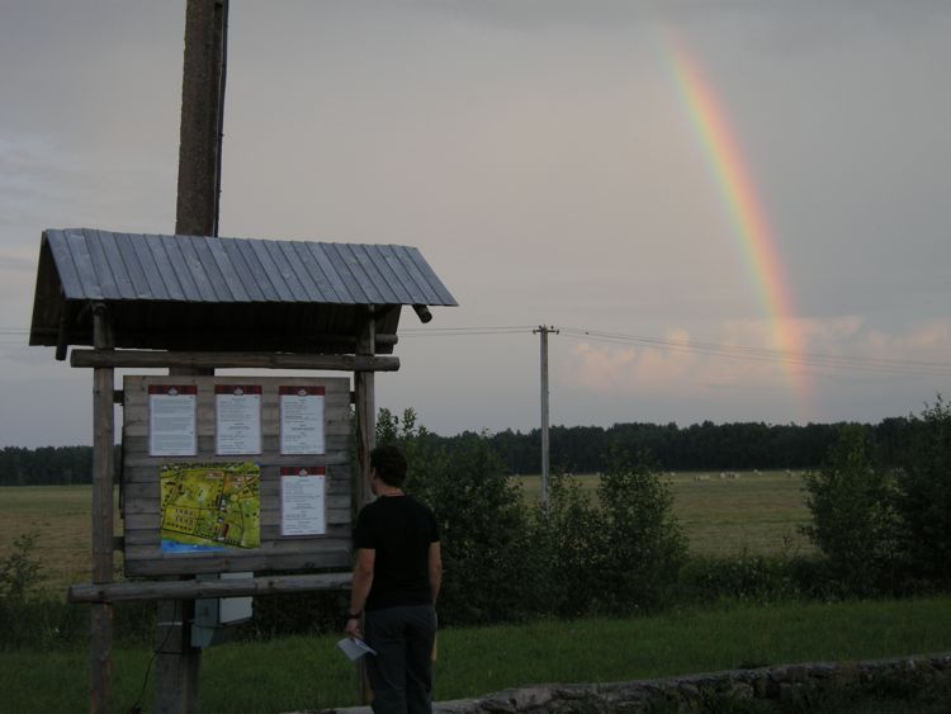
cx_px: 476
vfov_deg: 24.4
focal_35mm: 60
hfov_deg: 32.2
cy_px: 357
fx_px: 1649
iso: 64
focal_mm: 12.9
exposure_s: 1/132
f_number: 3.9
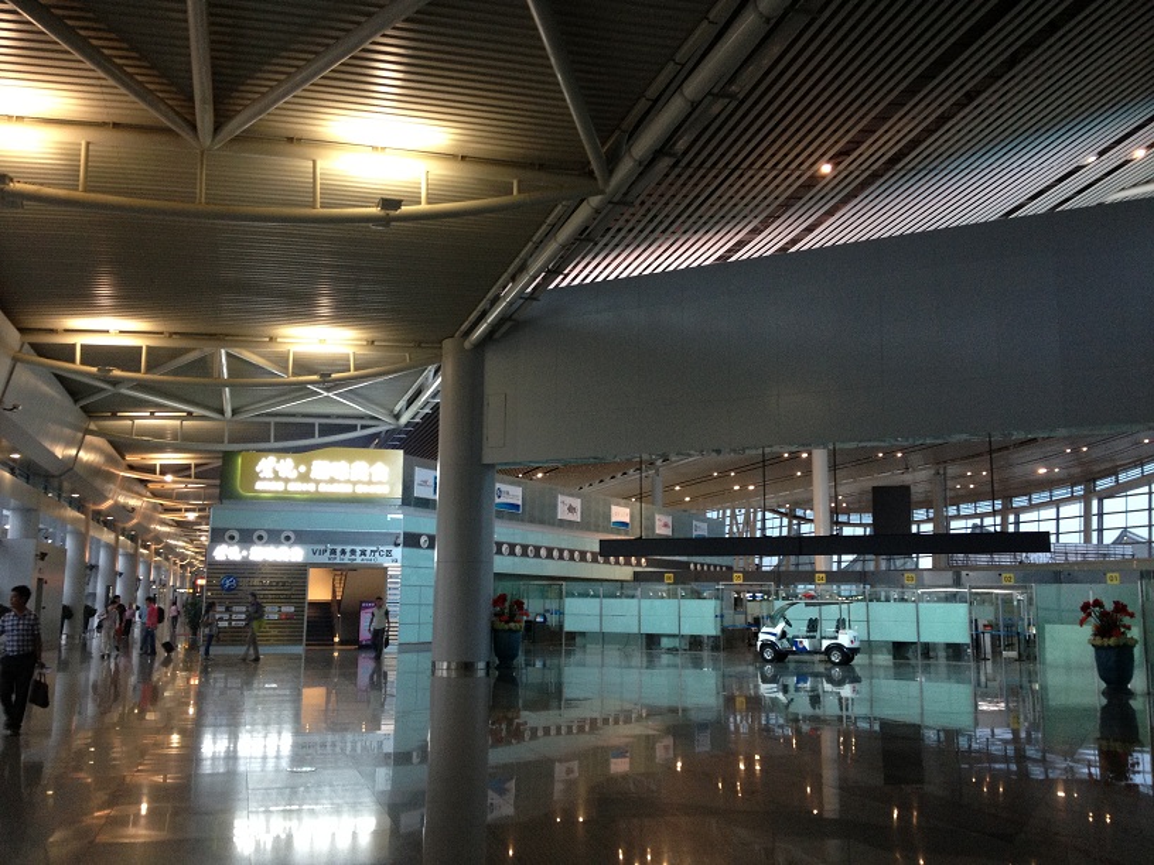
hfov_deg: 52.6
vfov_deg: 40.7
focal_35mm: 35
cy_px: 432
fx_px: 1167
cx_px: 577
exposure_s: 1/20
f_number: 2.4
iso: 125
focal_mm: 4.28
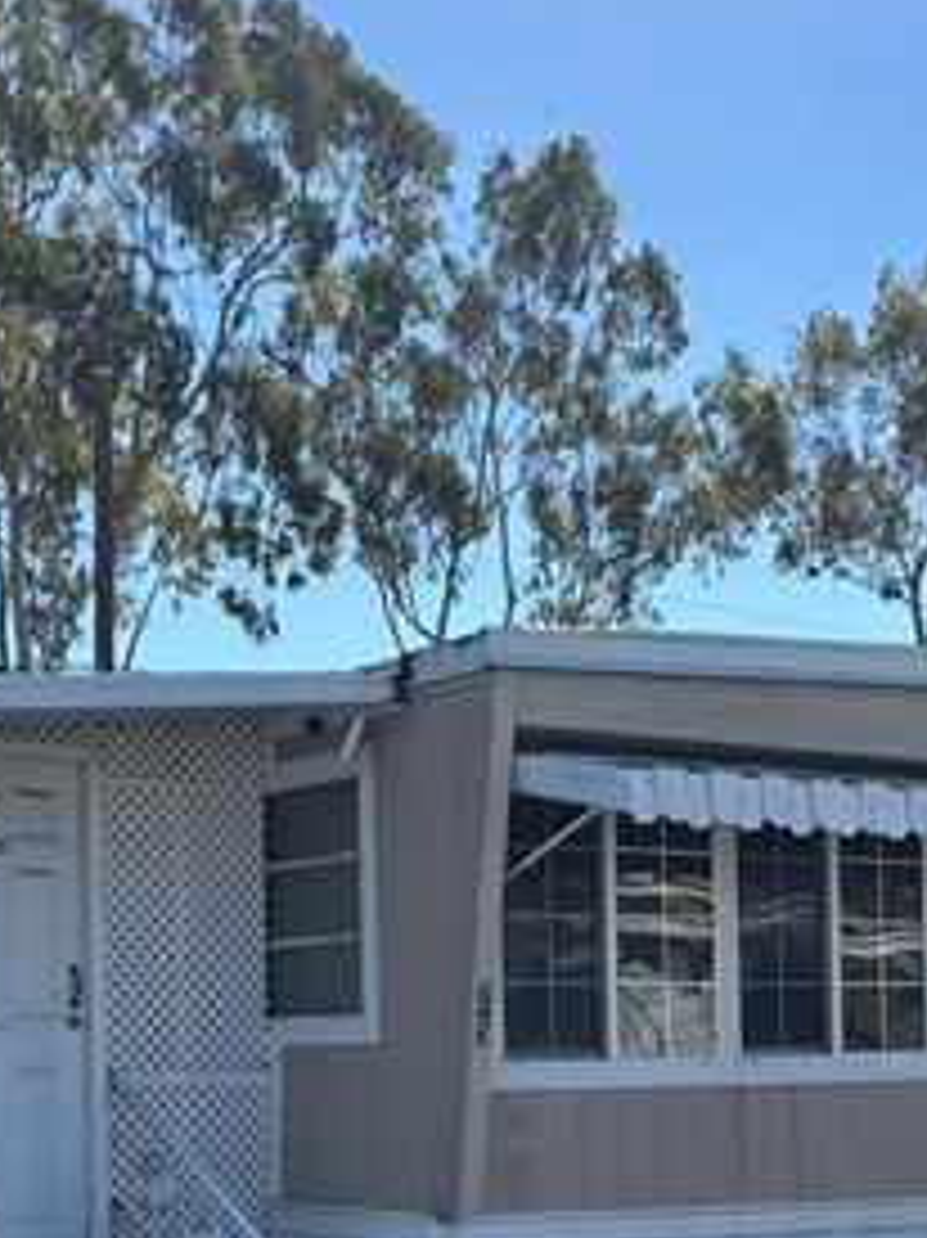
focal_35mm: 63
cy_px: 1020
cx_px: 338
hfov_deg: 23.2
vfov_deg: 29.9
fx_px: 2251
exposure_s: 1/3021
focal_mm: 5.96
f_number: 1.6
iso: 50
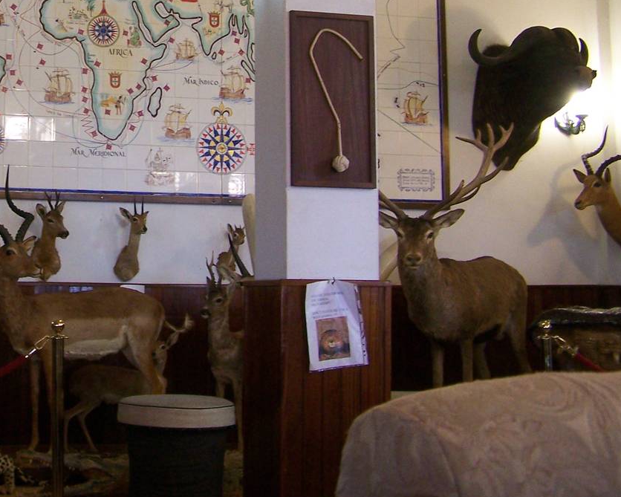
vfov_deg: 21.2
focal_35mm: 71
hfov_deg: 26.0
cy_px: 75
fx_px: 1305
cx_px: 69
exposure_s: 1/8
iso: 160
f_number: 2.8
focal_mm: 6.3
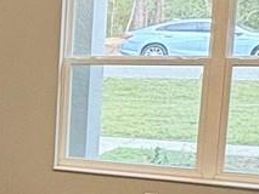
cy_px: 154
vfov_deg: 14.0
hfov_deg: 13.5
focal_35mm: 105
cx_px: -365
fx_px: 786
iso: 160
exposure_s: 1/60
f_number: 2.2
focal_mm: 2.22
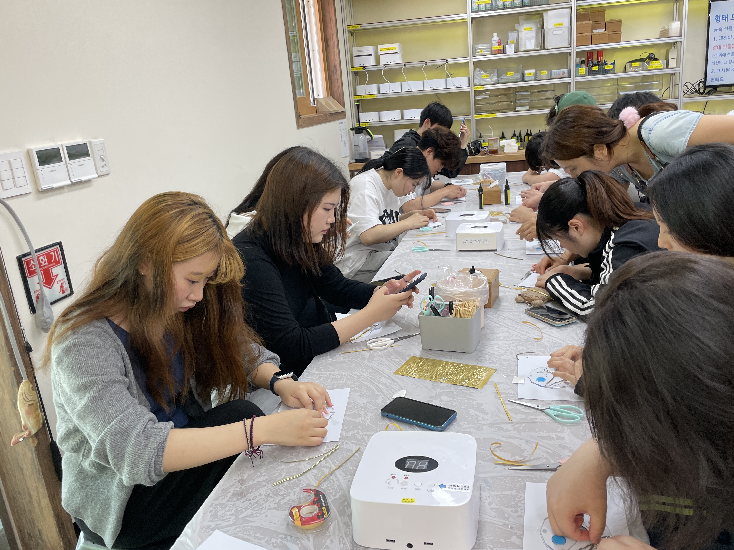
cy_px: 271
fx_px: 594
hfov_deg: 63.4
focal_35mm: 28
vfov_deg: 49.7
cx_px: 387
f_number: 1.6
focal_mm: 4.2
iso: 80
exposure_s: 1/120
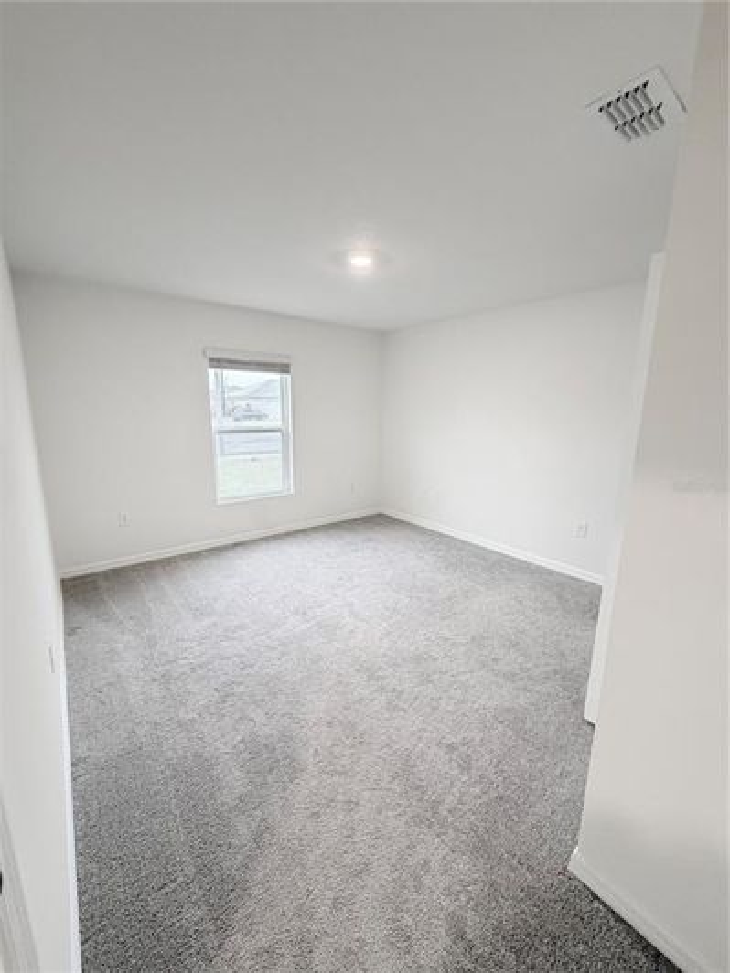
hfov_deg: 85.7
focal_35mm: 14
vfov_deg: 102.1
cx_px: 365
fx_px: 394
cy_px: 486
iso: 250
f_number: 2.2
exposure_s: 1/60
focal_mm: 2.22
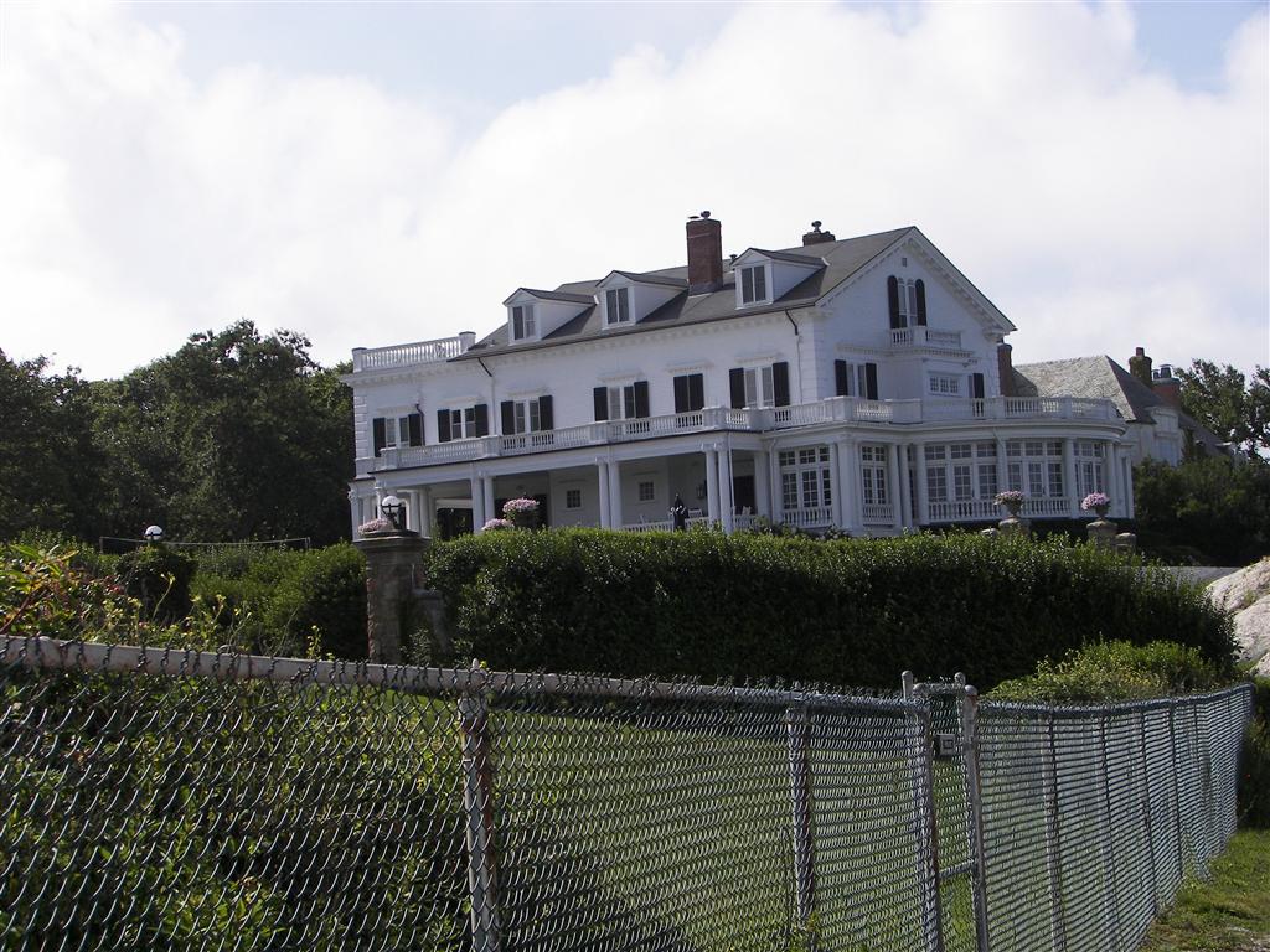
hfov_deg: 24.1
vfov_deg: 18.2
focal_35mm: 81
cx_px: 635
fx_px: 2972
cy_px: 476
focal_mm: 13.4
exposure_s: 1/640
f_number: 4
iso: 64
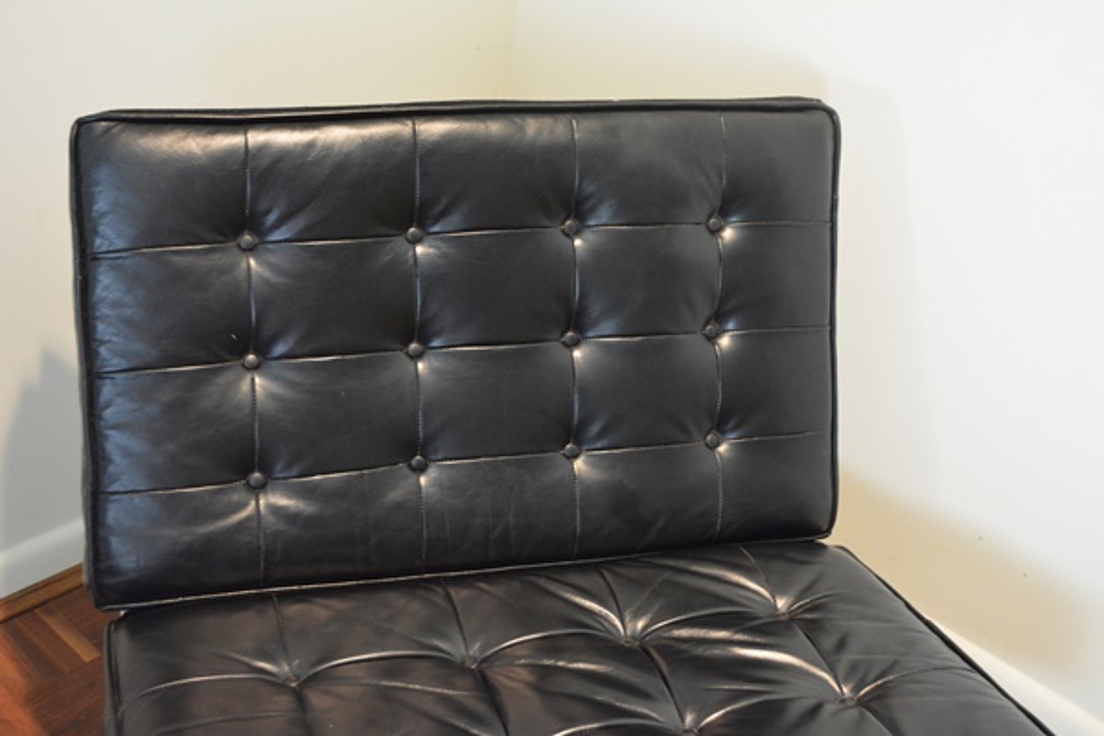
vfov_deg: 28.1
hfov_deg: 41.1
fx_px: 1472
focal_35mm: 48
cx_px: 552
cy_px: 368
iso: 2200
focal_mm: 32
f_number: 4.8
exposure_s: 1/30
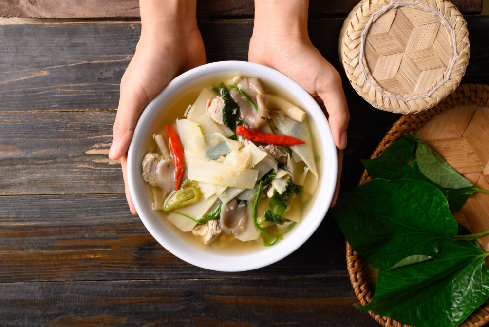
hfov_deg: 38.9
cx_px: 244
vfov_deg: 26.5
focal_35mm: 51
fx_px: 693
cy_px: 163
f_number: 8
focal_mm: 50
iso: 125
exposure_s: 1/125
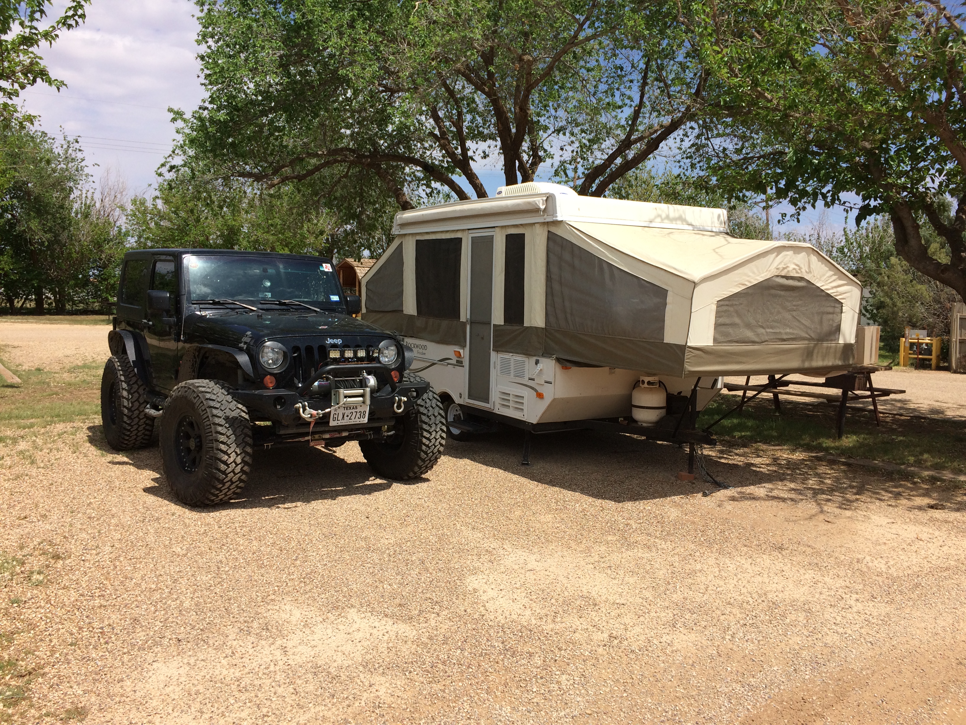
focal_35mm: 29
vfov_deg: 48.2
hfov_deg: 61.7
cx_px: 483
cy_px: 362
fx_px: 809
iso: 32
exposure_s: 1/2564
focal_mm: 4.15
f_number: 2.2
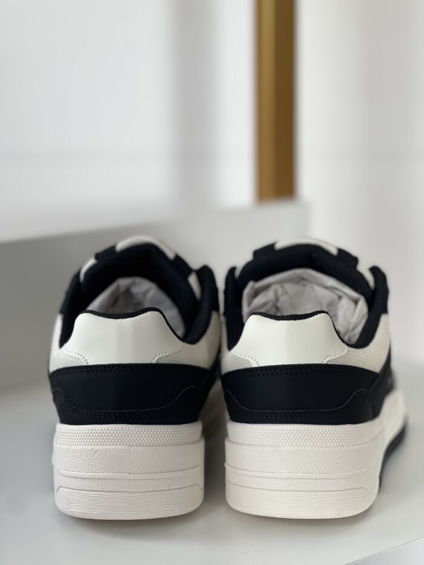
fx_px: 1257
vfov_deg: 25.3
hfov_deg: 19.1
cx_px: 212
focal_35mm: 77
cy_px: 282
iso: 80
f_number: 2.8
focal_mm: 9
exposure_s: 1/120
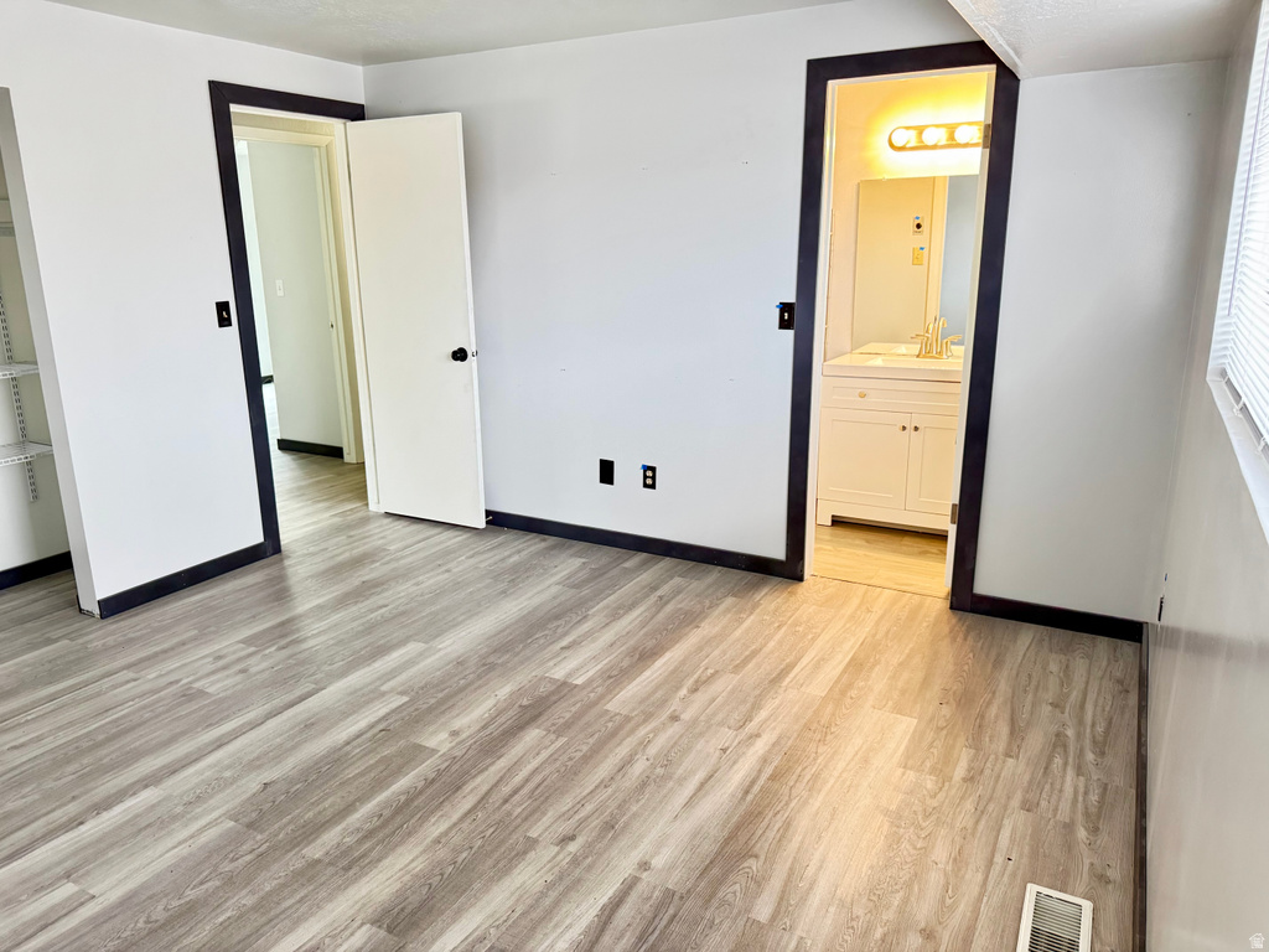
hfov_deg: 71.6
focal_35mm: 24
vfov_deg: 56.8
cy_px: 476
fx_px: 880
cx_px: 634
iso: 640
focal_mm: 6.76
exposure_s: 1/60
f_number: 1.78
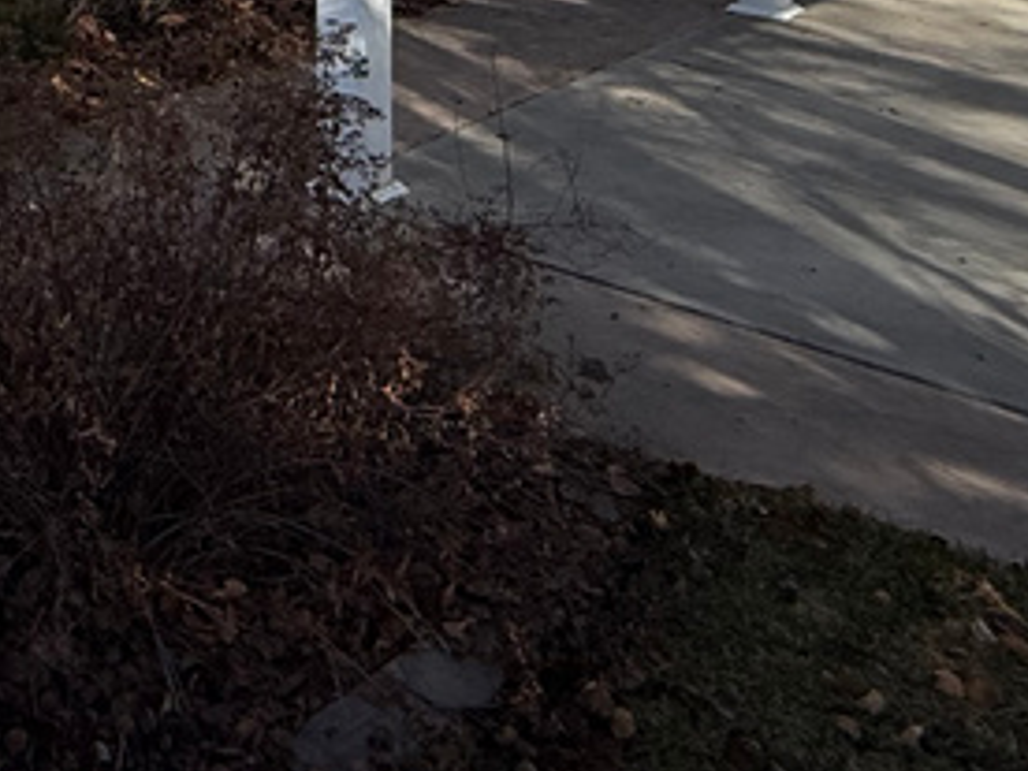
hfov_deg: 31.6
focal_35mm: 52
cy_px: -335
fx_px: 1544
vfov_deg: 23.4
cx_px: -164
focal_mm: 2.22
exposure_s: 1/1745
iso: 50
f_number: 2.2
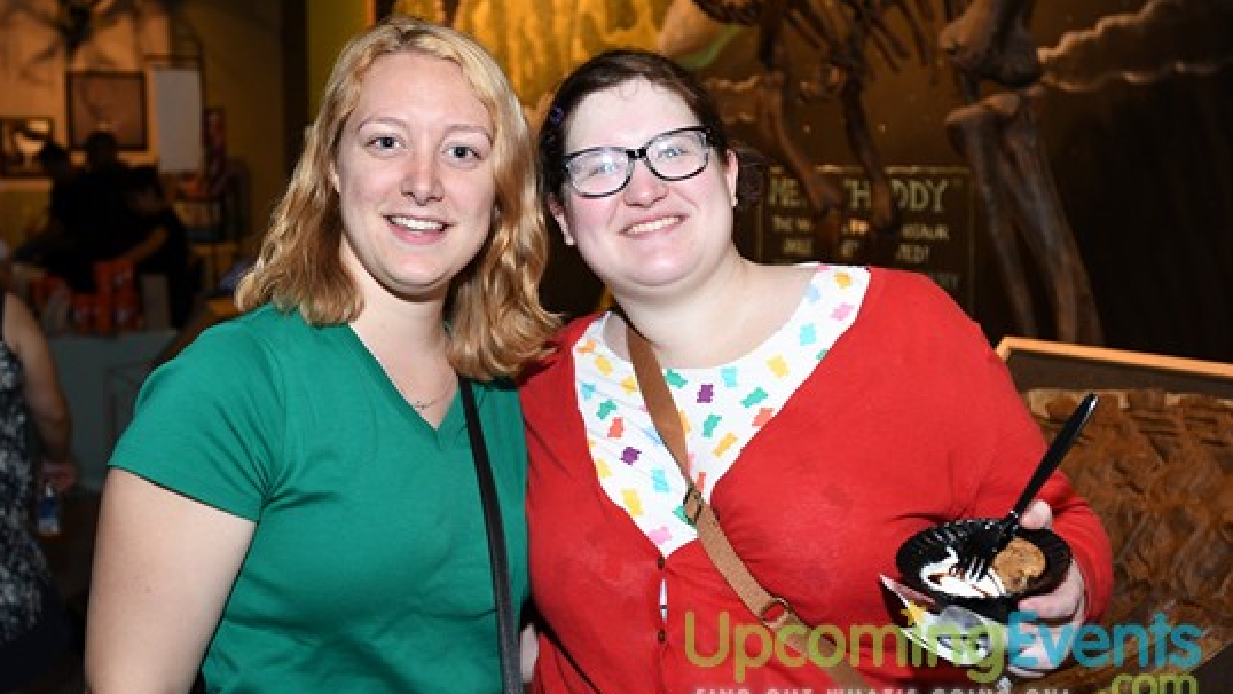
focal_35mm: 45
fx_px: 1472
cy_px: 320
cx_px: 605
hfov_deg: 45.5
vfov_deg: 26.5
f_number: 3.5
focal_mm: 28
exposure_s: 1/125
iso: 800
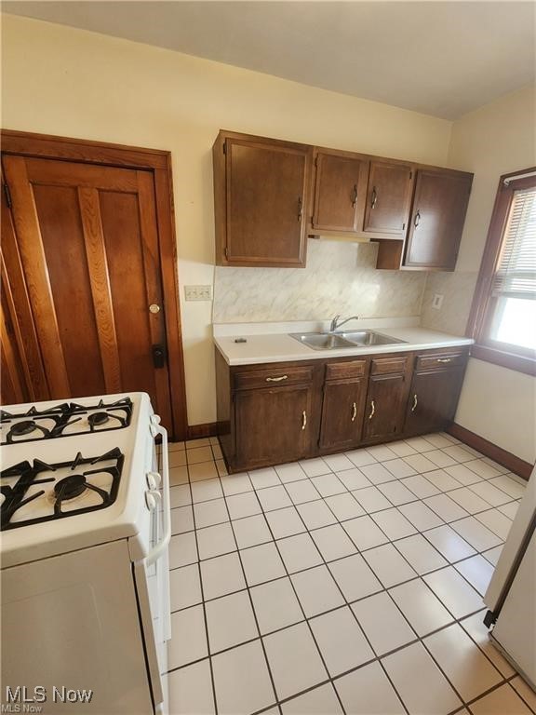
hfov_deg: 89.9
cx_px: 268
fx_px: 268
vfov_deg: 106.2
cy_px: 358
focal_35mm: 13
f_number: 2.2
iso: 320
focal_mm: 2.2
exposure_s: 1/60
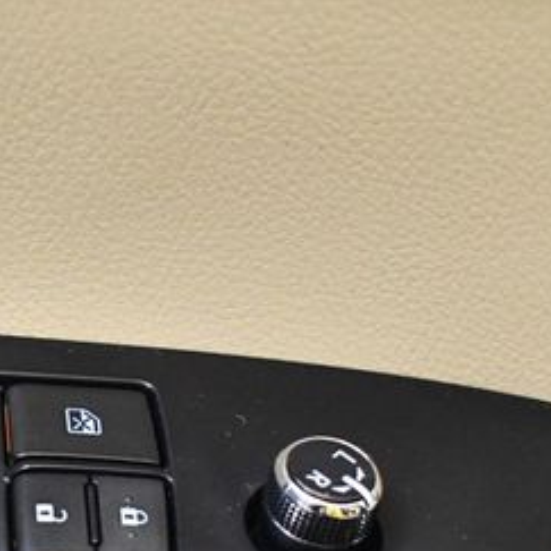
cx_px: -113
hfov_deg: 15.0
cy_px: 444
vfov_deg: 15.5
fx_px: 2017
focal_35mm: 112
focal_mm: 25
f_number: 4
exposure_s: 1/80
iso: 3200
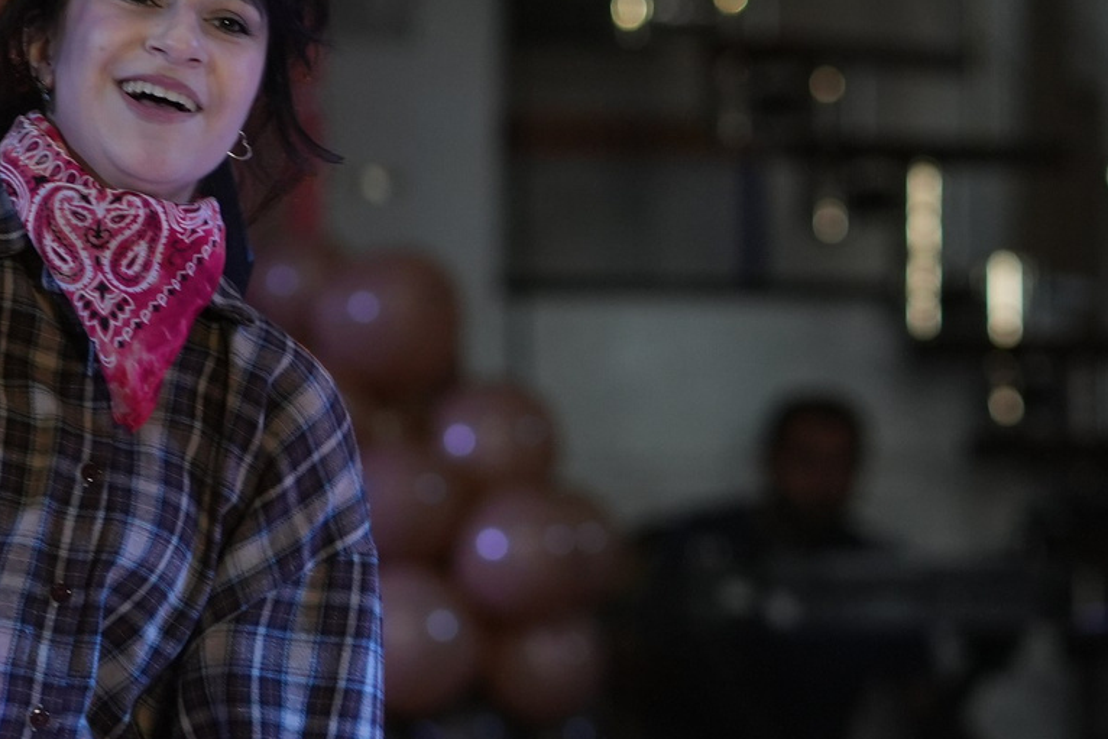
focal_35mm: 284
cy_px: 144
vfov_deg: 4.8
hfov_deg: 7.2
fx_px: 8742
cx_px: -307
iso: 800
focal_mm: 85
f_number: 2.2
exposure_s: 1/400
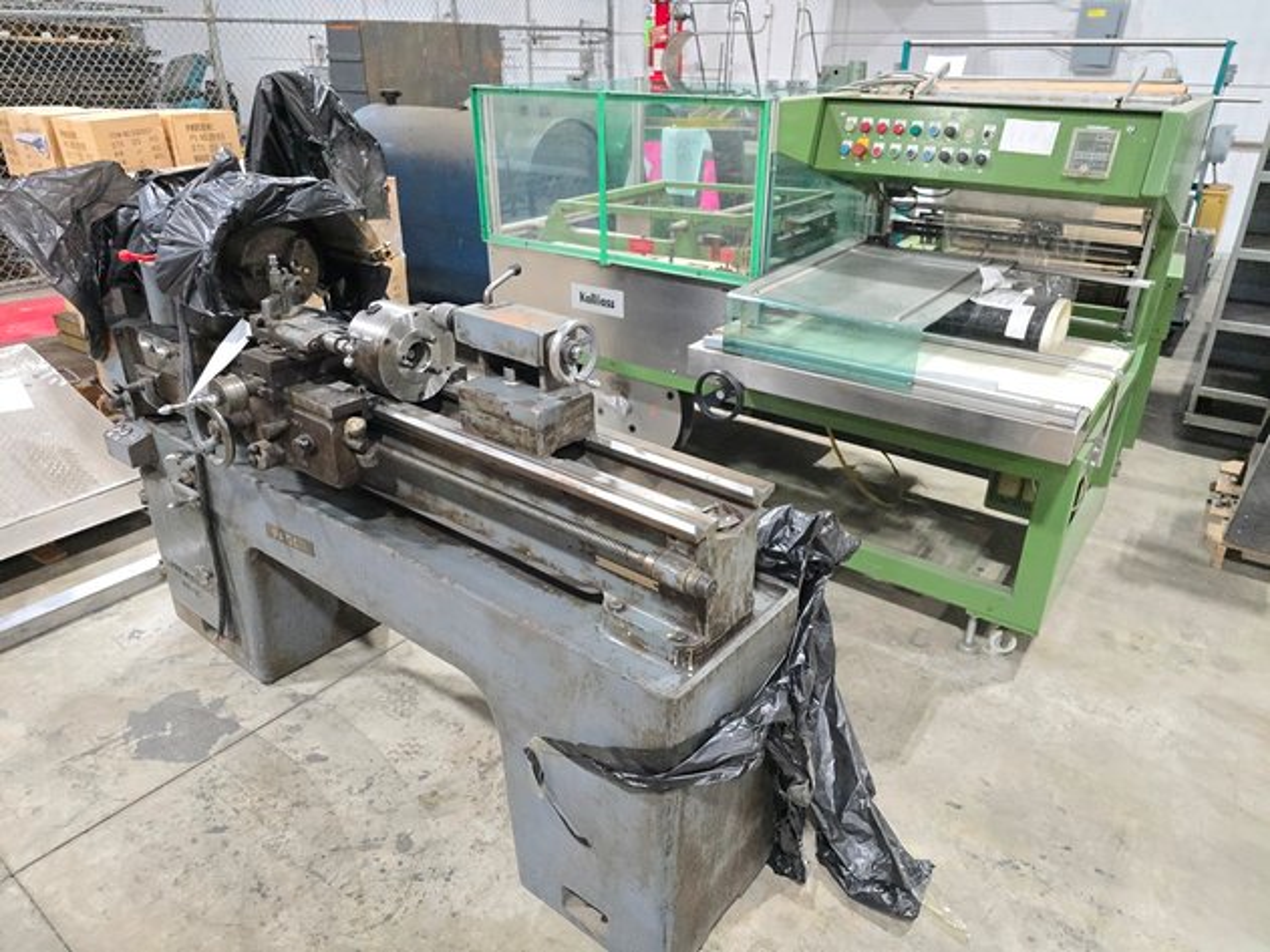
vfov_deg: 58.9
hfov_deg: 73.9
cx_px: 635
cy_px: 476
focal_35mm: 23
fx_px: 844
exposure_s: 1/120
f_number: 1.7
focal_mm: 6.3
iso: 1000
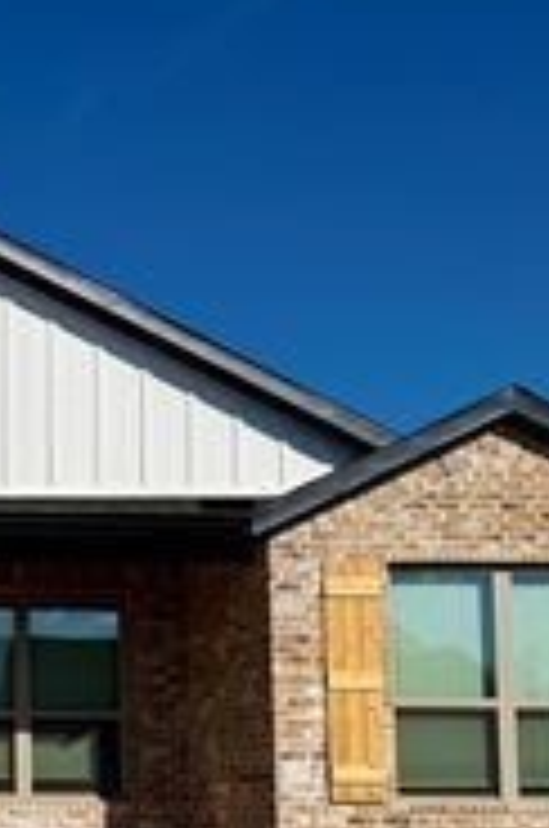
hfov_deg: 17.6
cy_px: 641
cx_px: -306
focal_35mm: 68
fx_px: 1561
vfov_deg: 29.2
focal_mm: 6.76
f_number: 1.78
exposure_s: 1/11905
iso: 80
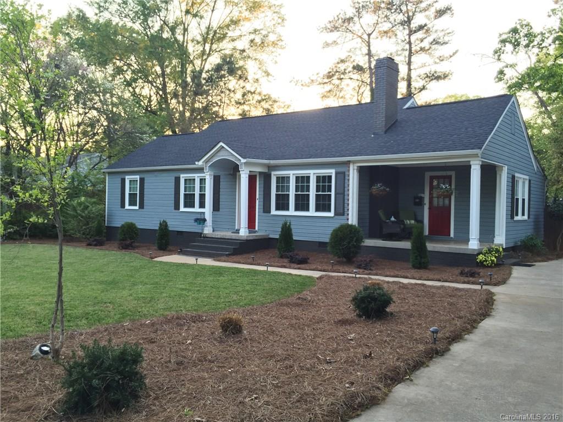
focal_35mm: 29
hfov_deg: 61.7
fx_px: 472
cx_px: 282
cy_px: 211
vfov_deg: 48.2
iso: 32
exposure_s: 1/30
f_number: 2.2
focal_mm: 4.15
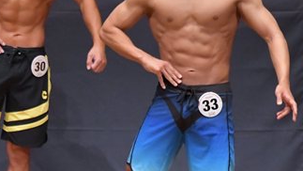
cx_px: 36
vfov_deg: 1.7
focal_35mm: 715
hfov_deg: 3.0
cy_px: 114
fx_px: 5747
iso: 6400
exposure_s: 1/400
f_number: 5.6
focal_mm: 190
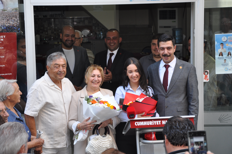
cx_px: 121
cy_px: 74
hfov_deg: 20.6
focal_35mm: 99
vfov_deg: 13.8
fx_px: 637
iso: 500
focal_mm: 62
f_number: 5.3
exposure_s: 1/125
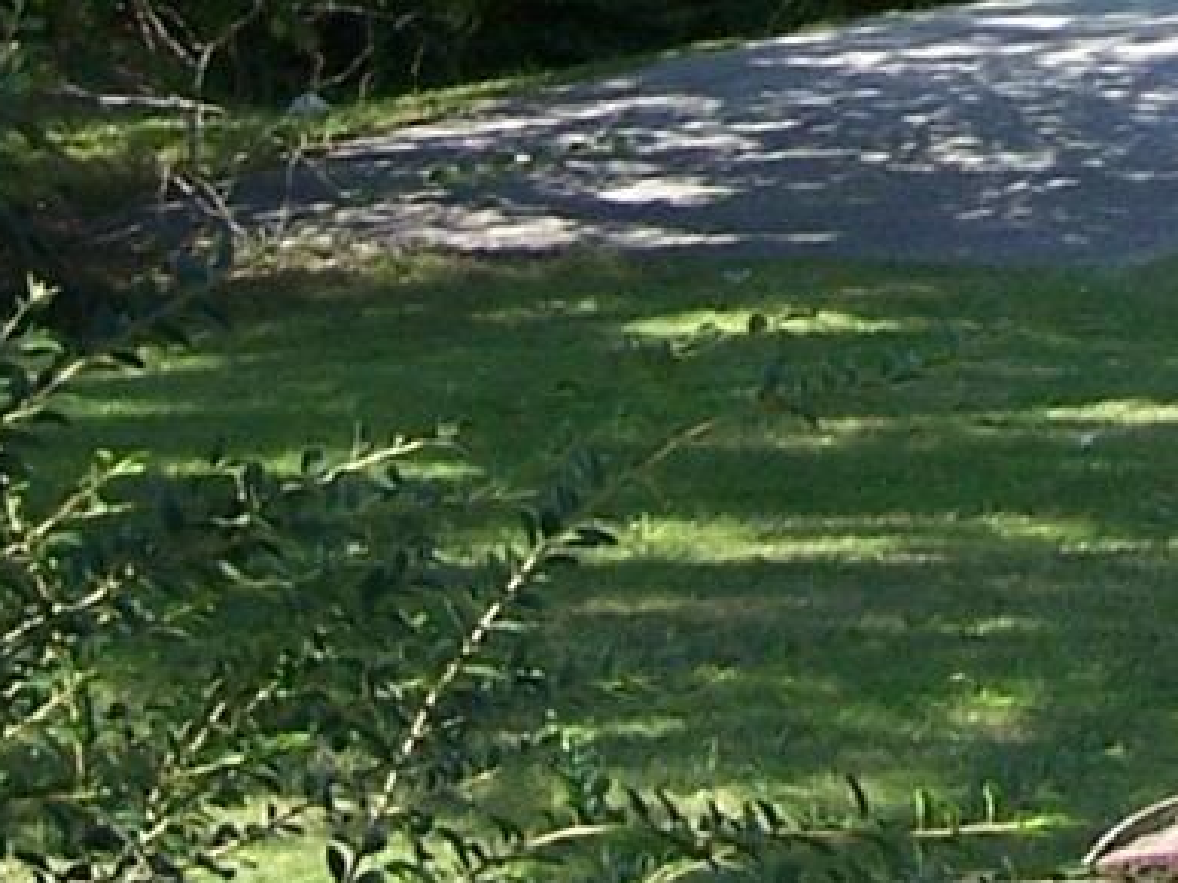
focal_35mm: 201
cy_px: -950
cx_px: 1641
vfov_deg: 7.1
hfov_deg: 9.6
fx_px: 6838
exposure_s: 1/500
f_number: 2.8
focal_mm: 6.3
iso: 80
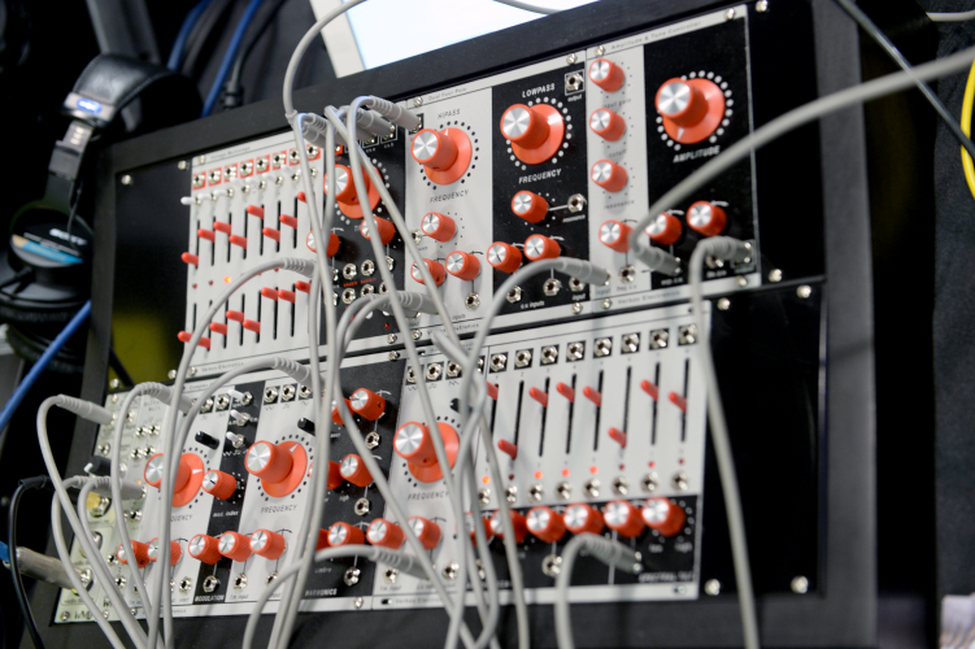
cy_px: 324
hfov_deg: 36.3
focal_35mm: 55
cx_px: 488
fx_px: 1489
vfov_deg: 24.6
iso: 800
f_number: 4
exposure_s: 1/40
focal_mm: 55
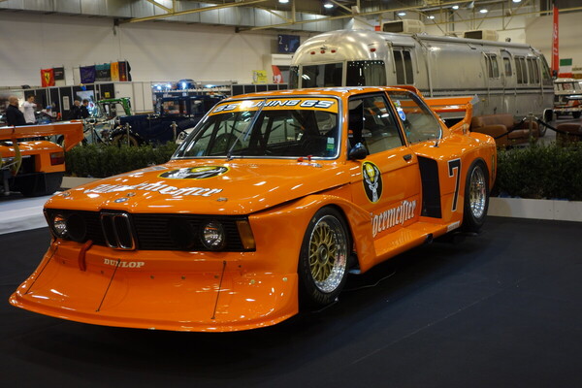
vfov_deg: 29.2
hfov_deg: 42.7
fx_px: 744
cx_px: 291
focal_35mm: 46
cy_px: 194
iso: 160
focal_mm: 17.18
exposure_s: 1/50
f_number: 3.2
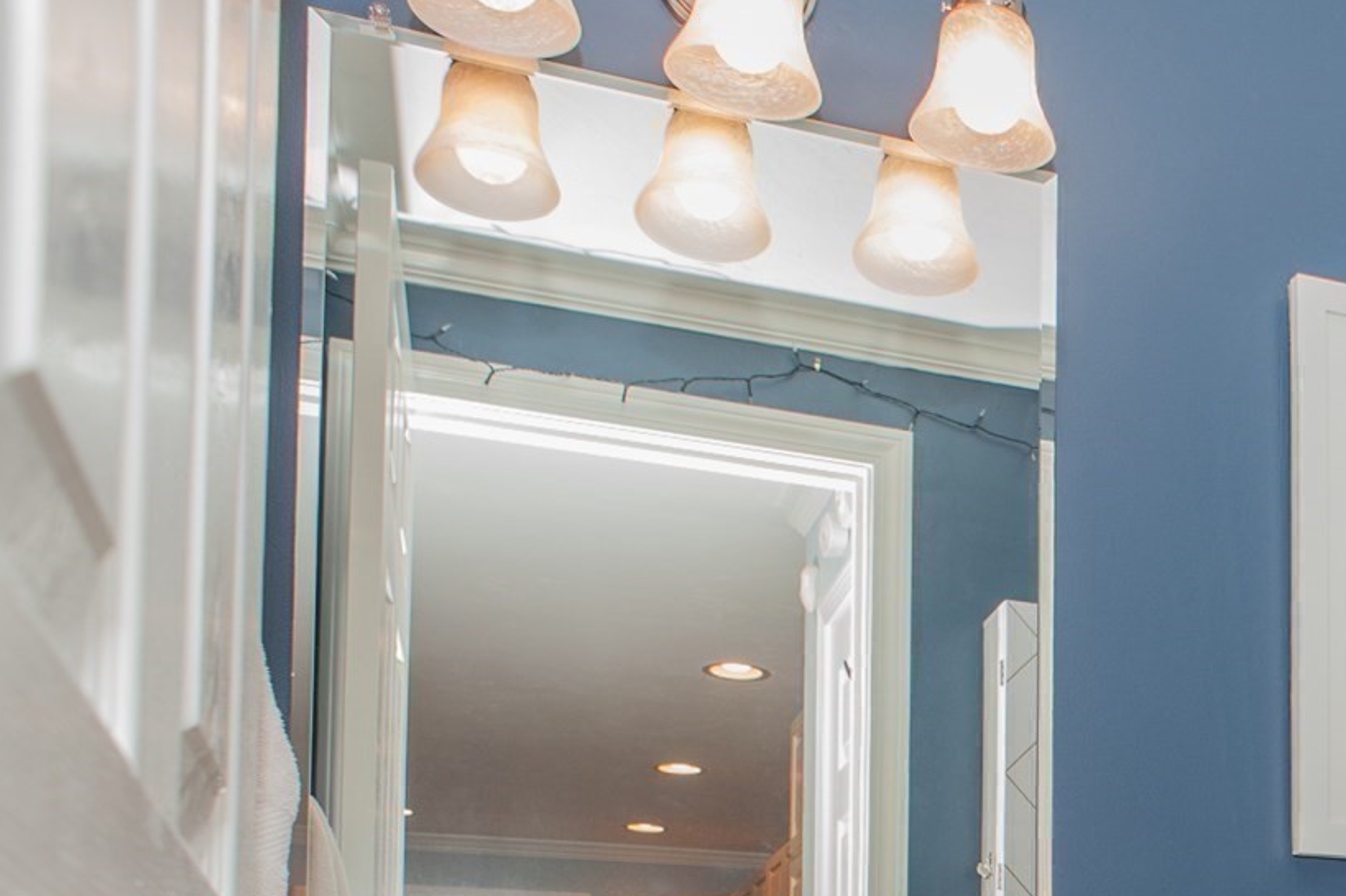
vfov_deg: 24.3
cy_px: 1091
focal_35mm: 50
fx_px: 1868
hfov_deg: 35.4
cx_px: 1384
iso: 400
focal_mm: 20
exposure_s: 1/125
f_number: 7.1
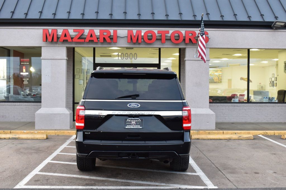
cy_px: 95
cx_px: 143
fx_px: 357
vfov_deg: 29.8
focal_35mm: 45
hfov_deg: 43.6
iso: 400
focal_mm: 30
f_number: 7.1
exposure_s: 1/25
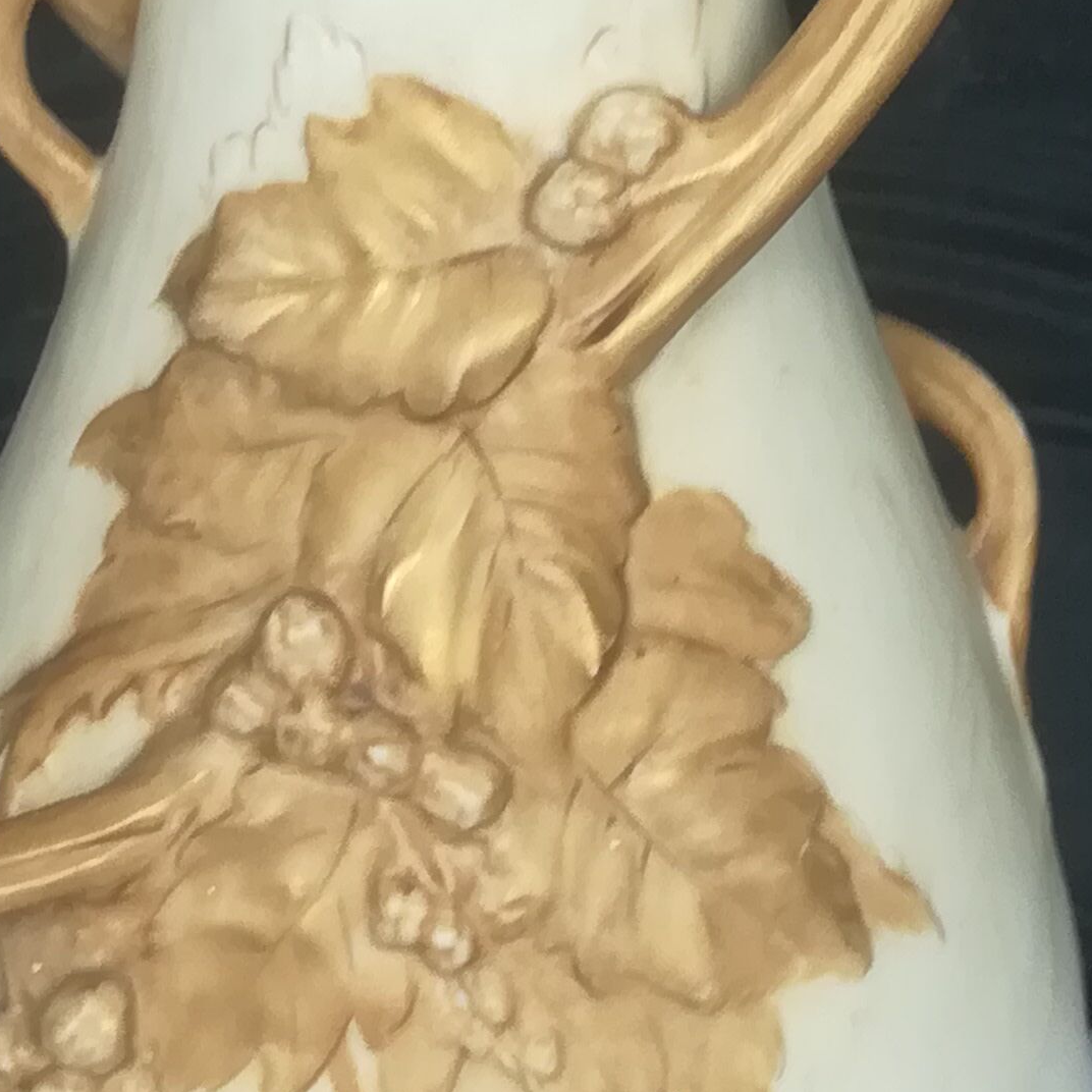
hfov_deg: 16.1
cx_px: 460
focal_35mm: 108
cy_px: 240
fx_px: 3855
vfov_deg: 16.0
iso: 100
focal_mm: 3.83
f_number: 2.2
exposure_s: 1/33.3
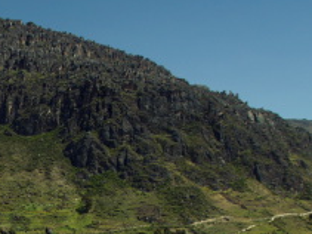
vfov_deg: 16.8
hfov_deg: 20.7
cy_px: 234
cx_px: -97
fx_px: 775
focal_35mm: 86
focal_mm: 18
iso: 100
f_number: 7.1
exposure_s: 1/160
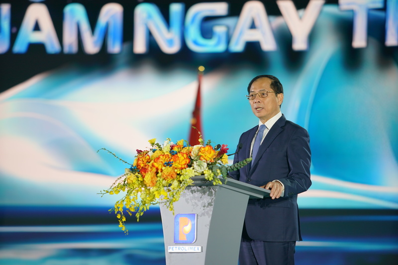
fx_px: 2211
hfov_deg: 10.3
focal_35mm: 200
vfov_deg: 6.9
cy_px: 132
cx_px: 199
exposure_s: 1/200
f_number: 2.8
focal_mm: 200
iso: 400
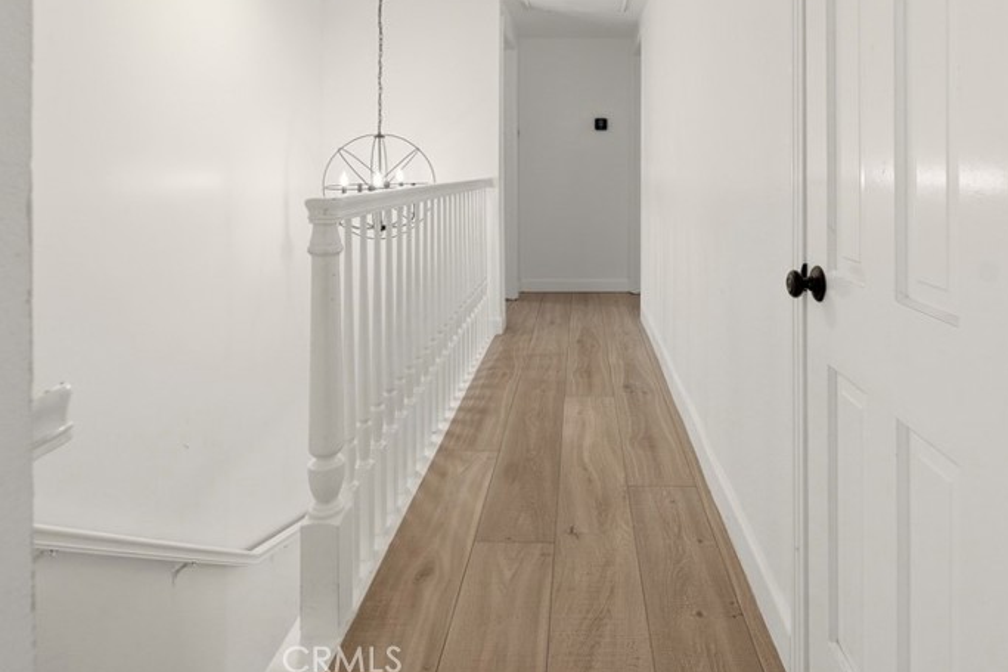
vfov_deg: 56.8
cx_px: 579
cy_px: 177
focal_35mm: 21
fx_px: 588
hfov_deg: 80.7
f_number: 6.3
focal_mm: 14
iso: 320
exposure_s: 1/640
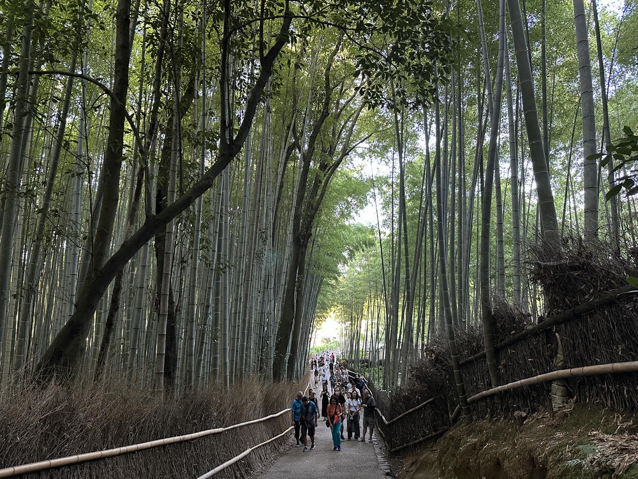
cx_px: 319
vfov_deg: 56.8
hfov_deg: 71.6
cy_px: 240
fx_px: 442
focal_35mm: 24
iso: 320
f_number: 1.78
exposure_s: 1/60
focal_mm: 6.86
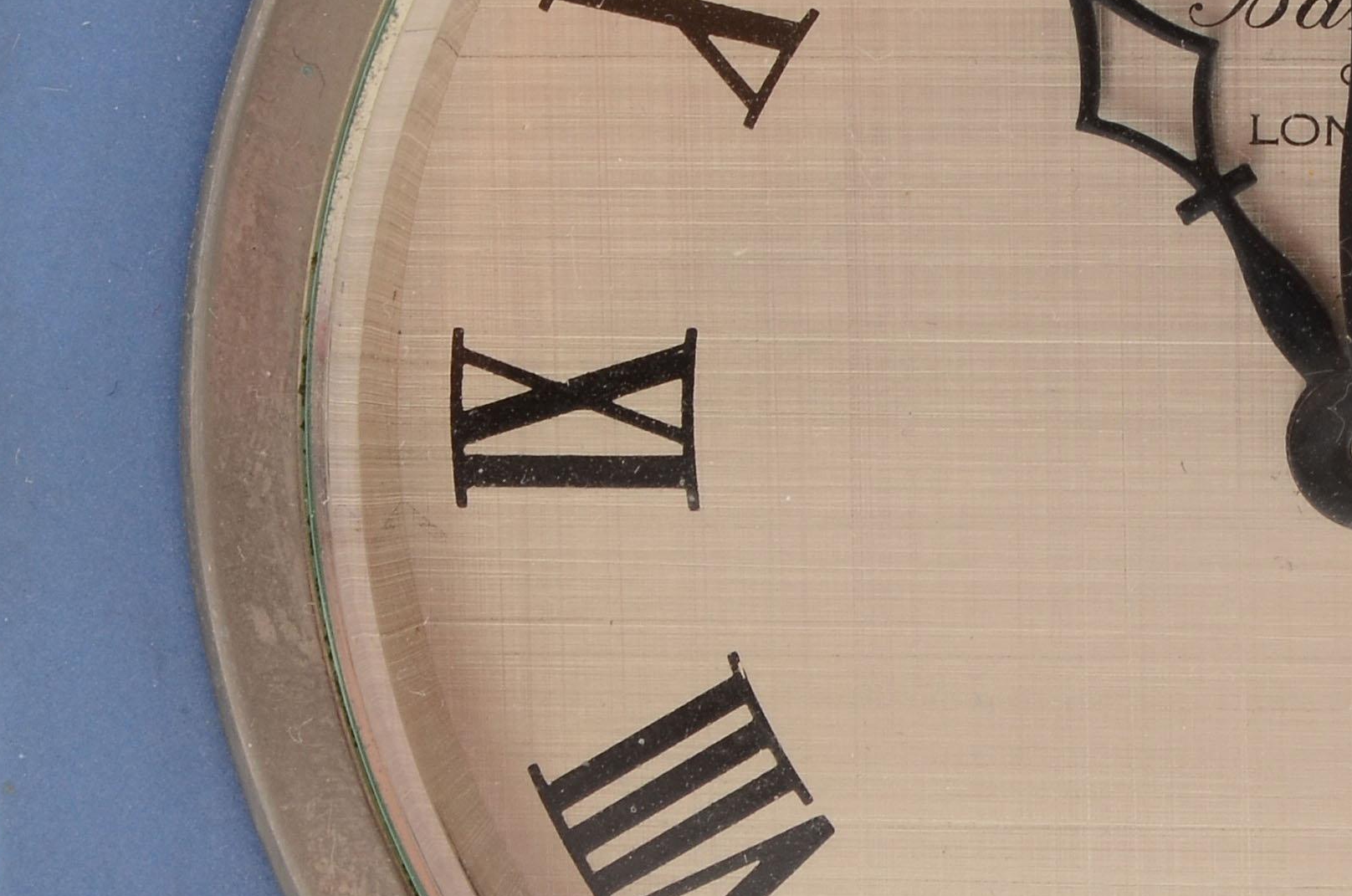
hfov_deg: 8.2
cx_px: 1396
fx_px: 9428
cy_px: 504
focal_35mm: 252
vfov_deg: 5.4
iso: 100
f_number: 20
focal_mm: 55
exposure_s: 1/160
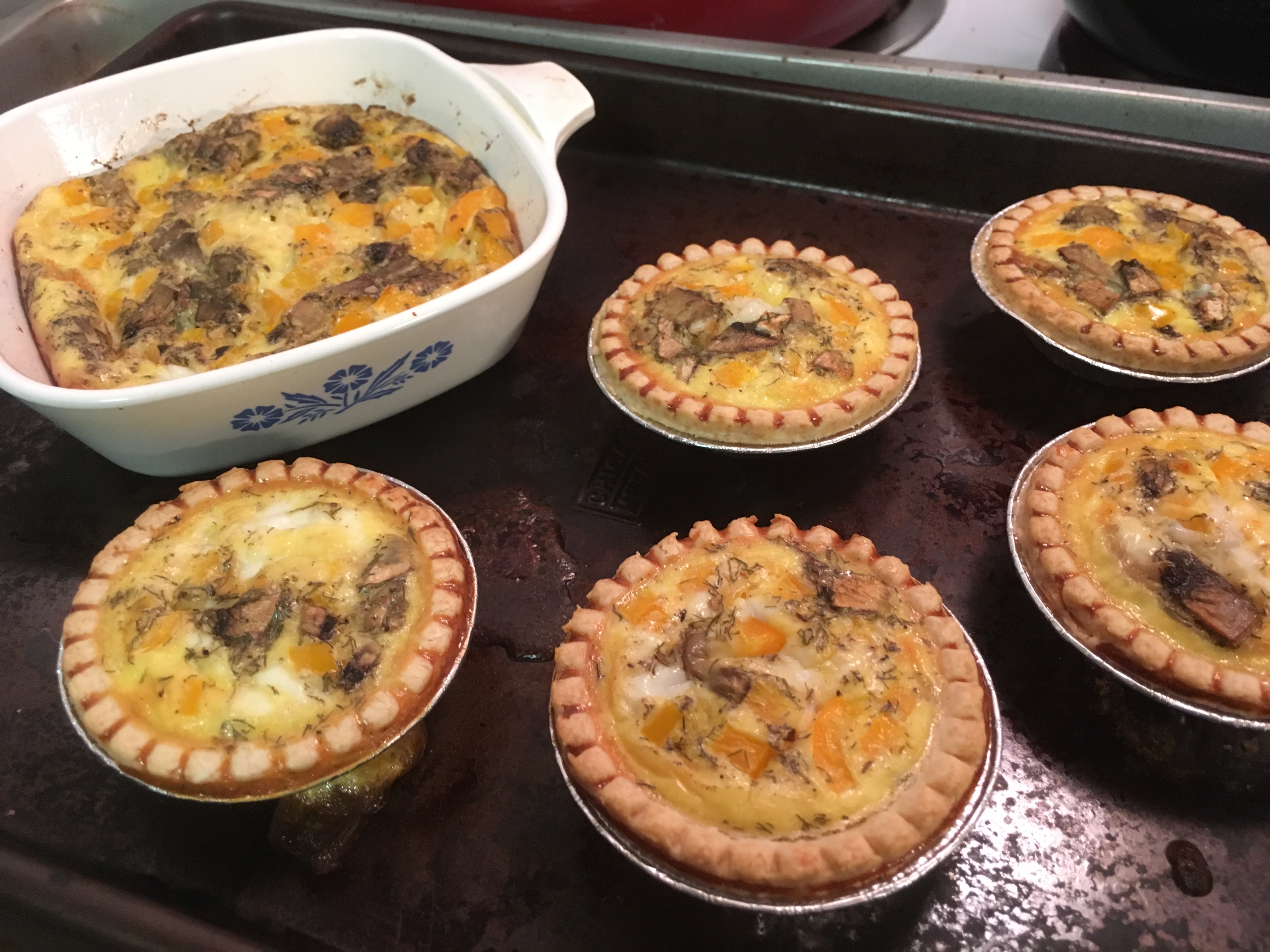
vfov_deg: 48.2
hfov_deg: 61.7
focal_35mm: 29
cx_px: 635
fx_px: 1064
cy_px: 476
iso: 200
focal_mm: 4.15
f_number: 2.2
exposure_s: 1/24
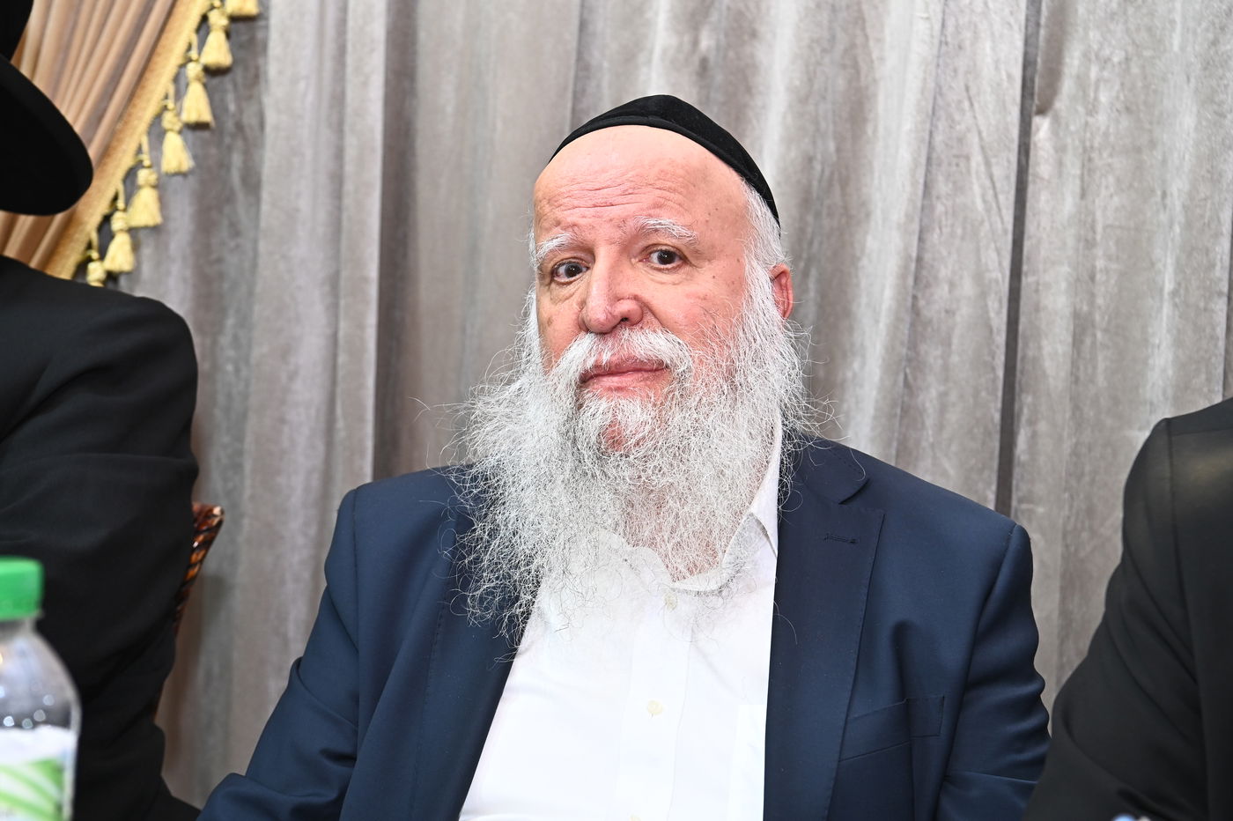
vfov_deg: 19.4
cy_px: 410
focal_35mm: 70
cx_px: 616
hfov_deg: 28.9
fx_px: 2396
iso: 1250
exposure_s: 1/160
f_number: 7.1
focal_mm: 70
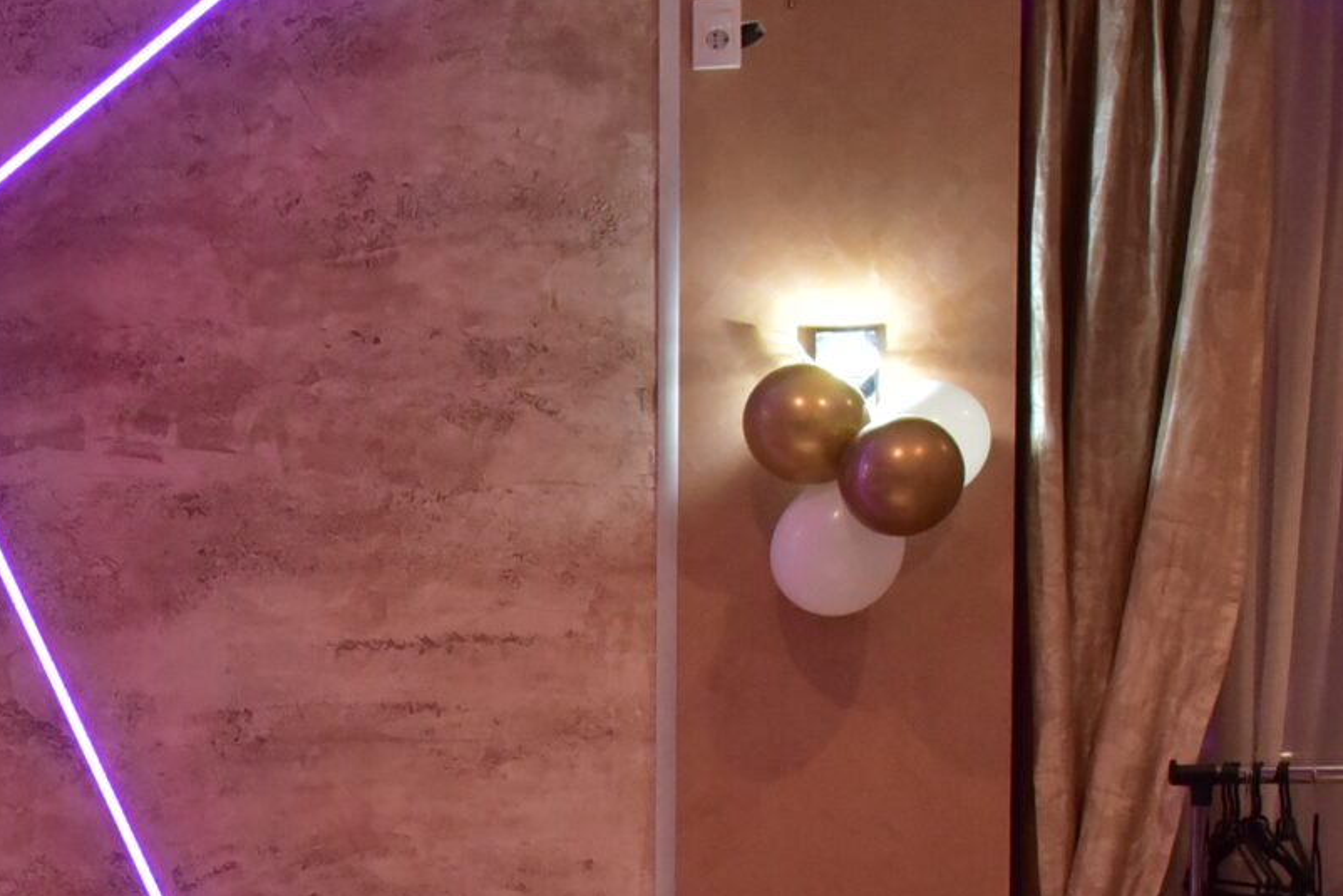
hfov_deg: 19.0
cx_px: -412
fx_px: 3694
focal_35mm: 99
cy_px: 967
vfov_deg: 13.6
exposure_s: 1/60
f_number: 6.3
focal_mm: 31
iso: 3200
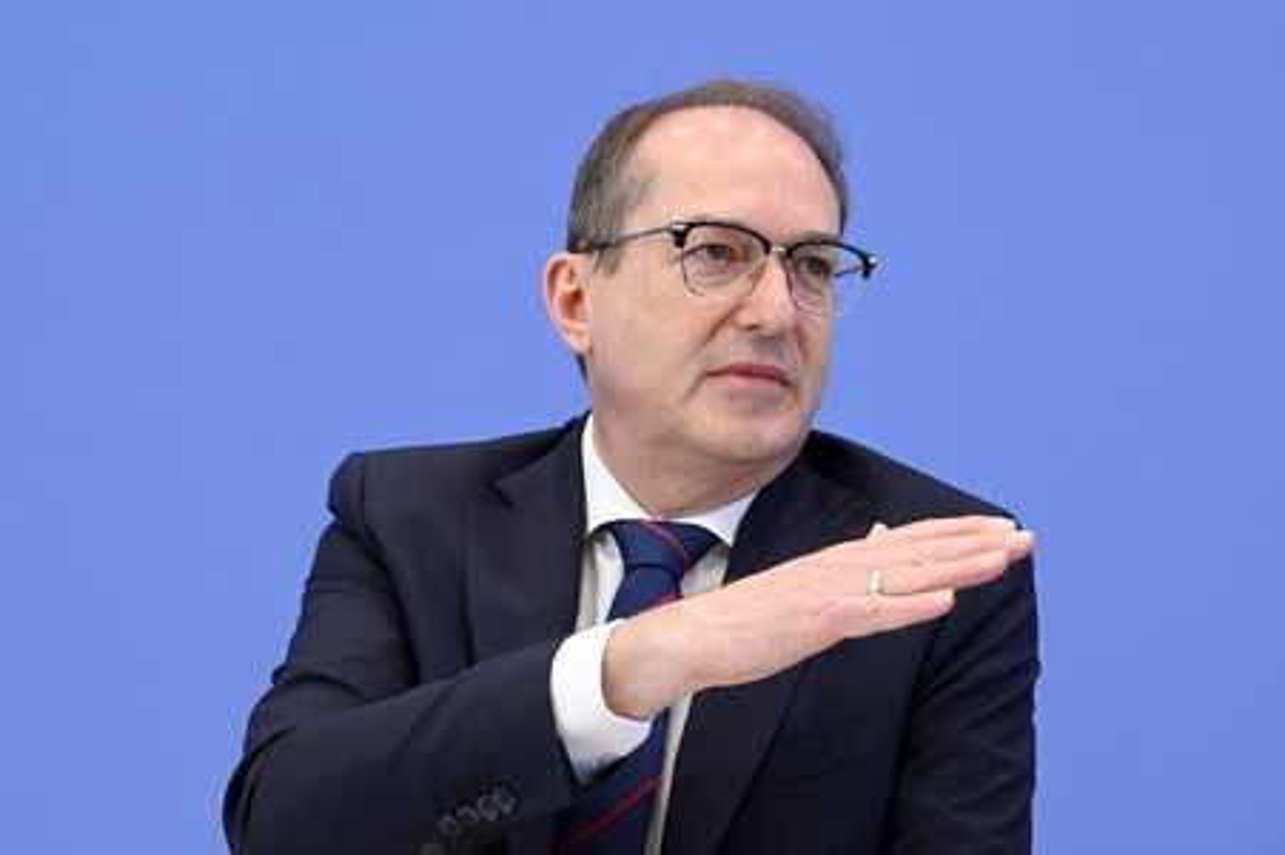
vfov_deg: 12.4
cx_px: 642
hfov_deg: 18.6
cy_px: 428
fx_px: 3923
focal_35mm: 110
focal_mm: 110
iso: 2500
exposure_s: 1/400
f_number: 5.6
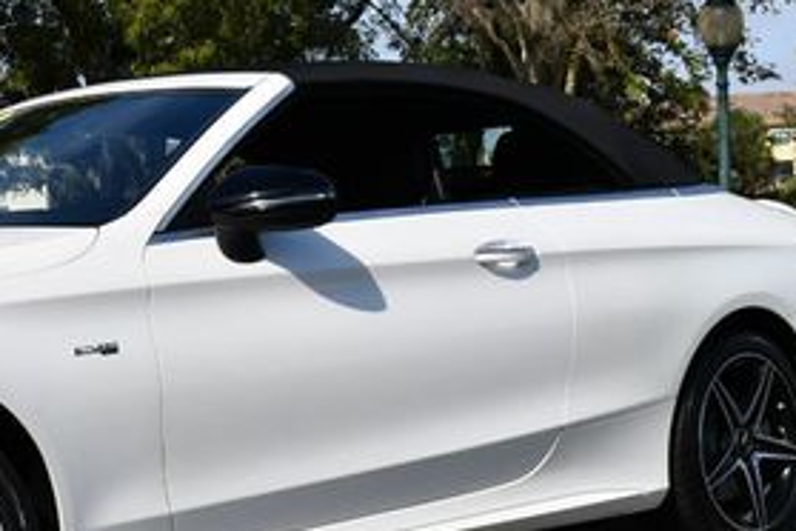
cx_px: 40
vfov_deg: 13.6
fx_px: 2233
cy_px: 240
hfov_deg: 19.7
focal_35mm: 101
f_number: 9
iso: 100
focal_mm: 22
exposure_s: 1/320
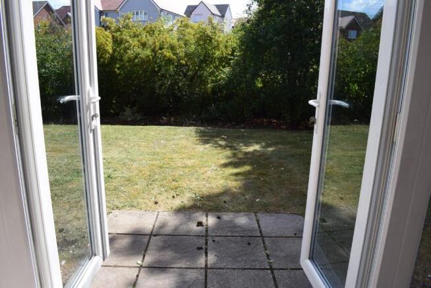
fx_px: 323
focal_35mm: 27
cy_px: 144
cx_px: 216
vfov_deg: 48.0
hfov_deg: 67.3
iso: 400
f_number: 10
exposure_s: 1/250
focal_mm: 18
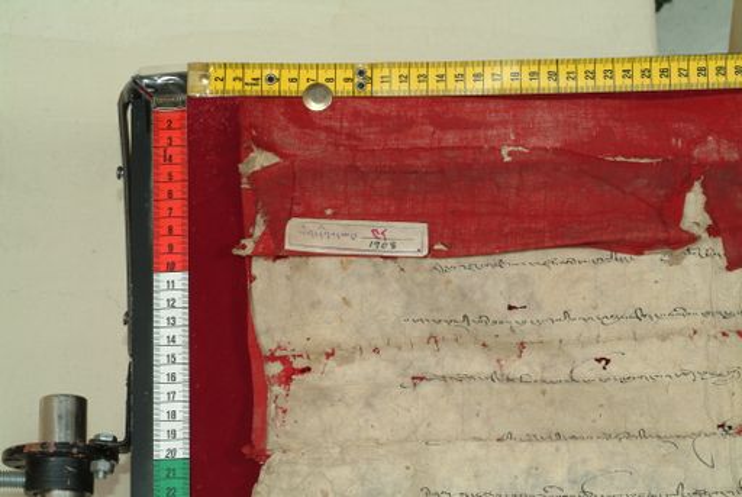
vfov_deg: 15.5
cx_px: 371
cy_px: 248
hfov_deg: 23.0
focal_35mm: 88
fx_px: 1827
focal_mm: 59
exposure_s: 1/20
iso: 160
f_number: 13
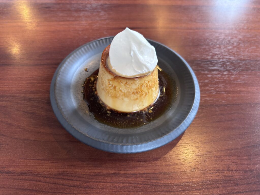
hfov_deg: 67.3
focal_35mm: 26
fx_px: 195
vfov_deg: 53.1
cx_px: 130
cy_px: 98
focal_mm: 5.96
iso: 125
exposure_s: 1/111
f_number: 1.6
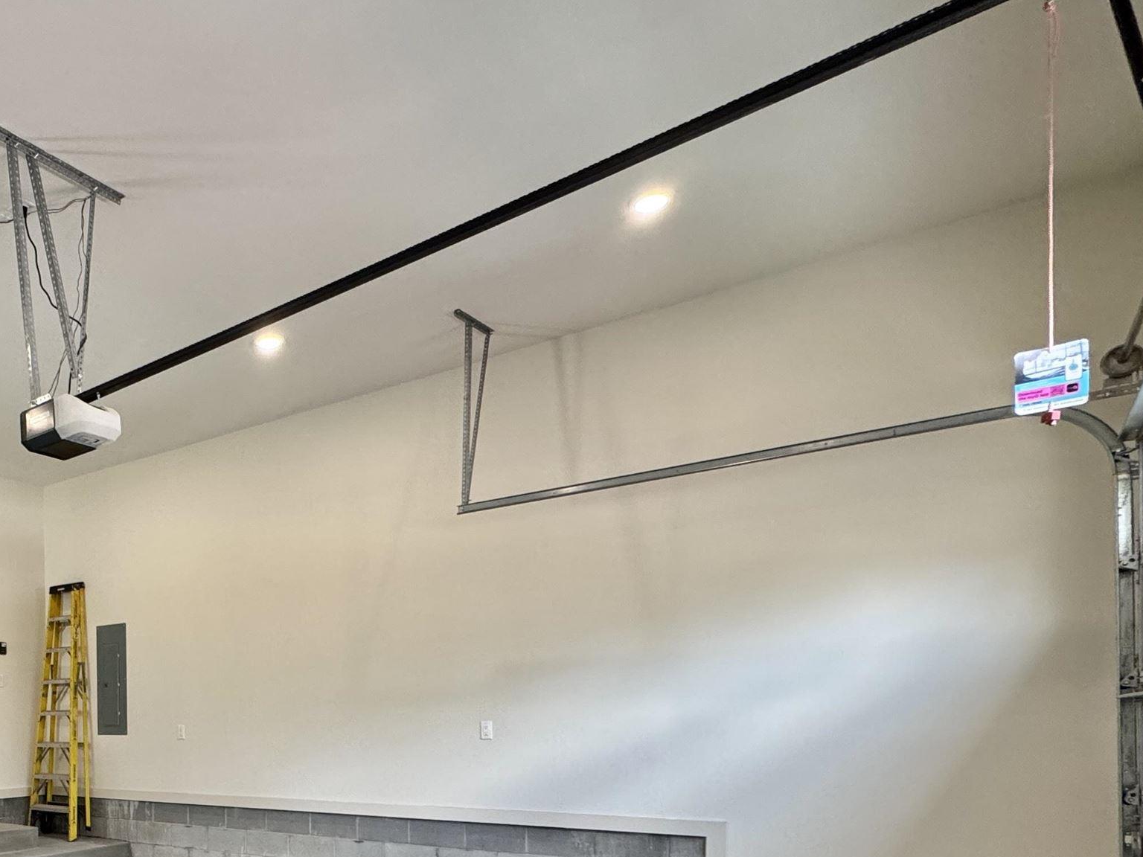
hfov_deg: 55.6
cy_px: 737
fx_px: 925
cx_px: 130
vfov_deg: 46.0
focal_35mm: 28
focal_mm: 2.22
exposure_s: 1/120
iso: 250
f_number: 2.2
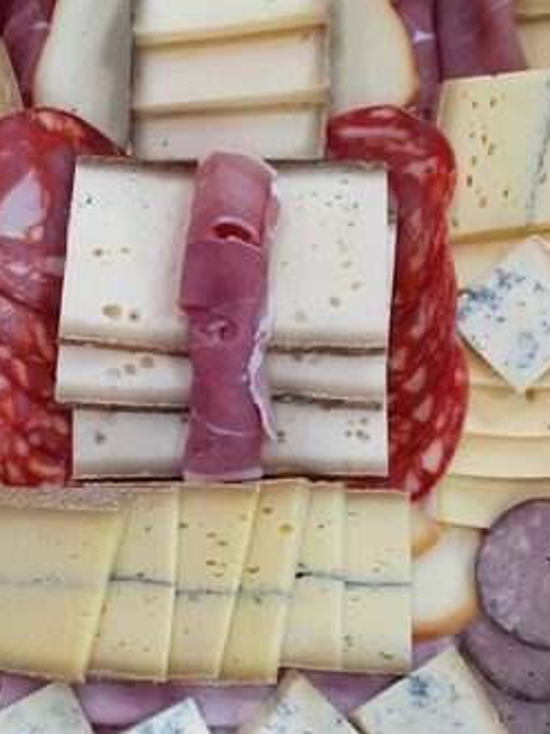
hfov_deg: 29.6
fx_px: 1039
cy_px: 448
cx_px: 244
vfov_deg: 38.7
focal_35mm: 49
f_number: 1.9
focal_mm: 3.6
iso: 160
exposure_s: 1/50
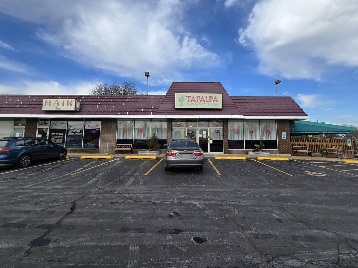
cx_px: 189
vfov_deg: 81.5
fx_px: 155
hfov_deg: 98.1
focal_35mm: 15
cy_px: 120
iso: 50
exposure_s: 1/2240
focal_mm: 2.2
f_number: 2.2
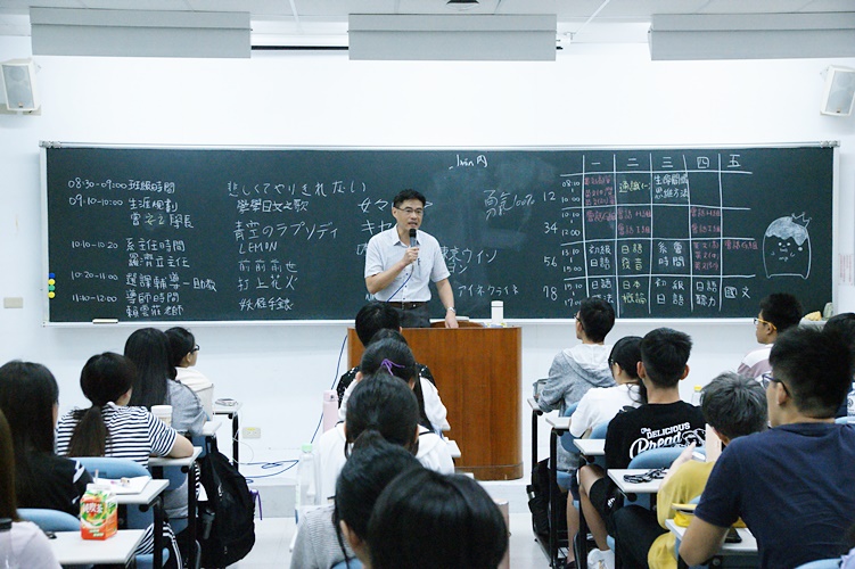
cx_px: 428
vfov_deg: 25.7
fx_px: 1246
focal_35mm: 52
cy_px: 284
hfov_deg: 37.9
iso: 1600
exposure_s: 1/125
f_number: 5.6
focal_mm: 35
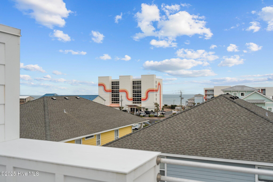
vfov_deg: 37.8
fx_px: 265
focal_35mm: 35
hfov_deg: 54.4
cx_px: 136
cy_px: 91
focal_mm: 35
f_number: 4
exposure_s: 1/2500
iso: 200
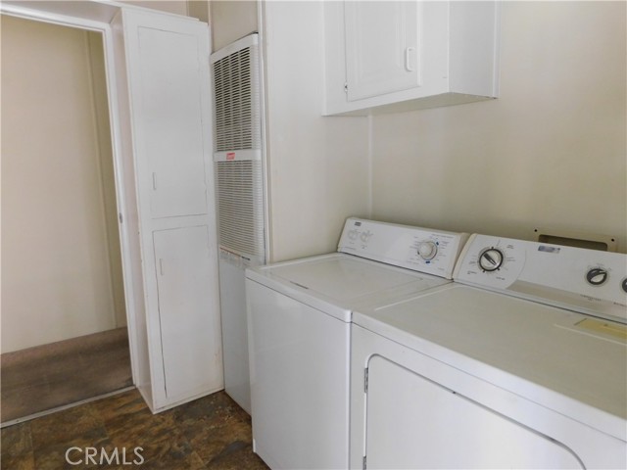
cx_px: 314
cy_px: 235
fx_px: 417
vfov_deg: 58.9
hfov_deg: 73.9
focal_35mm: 23
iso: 280
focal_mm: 4
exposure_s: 1/30
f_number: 3
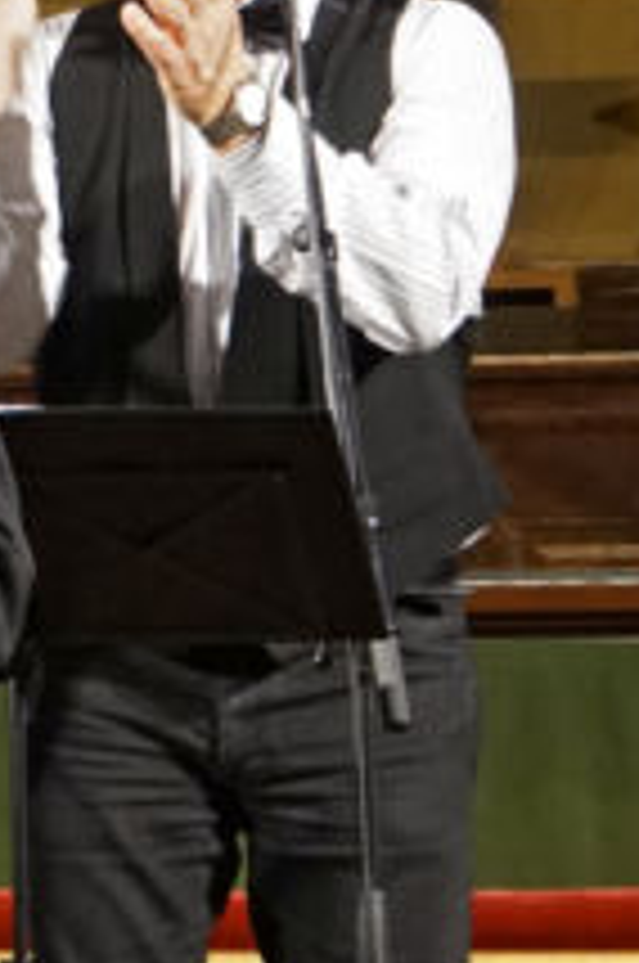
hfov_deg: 5.8
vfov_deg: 9.0
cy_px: 554
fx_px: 6143
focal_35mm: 230
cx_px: -580
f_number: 5
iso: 2000
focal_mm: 32
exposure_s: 1/60
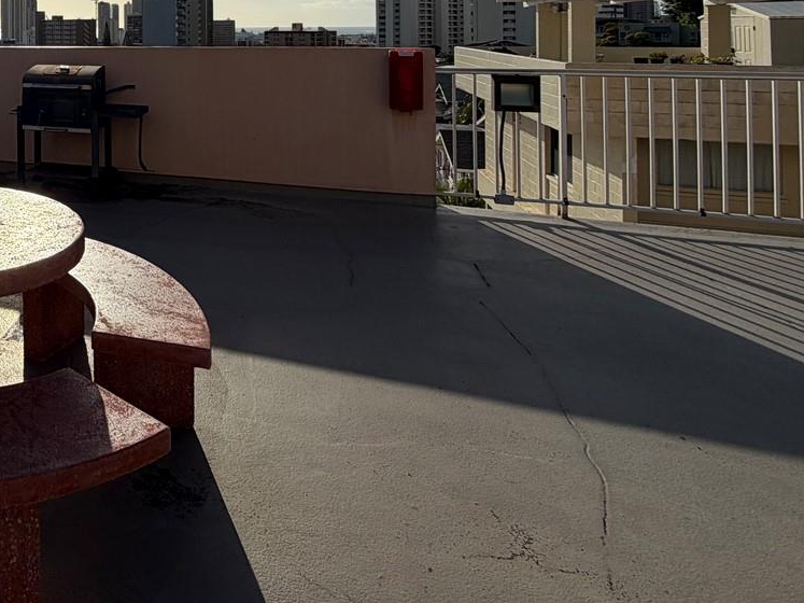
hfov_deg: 49.3
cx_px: 4
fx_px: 697
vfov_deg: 41.8
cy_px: 28
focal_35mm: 30
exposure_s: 1/2976
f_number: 2.2
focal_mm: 2.22
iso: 20
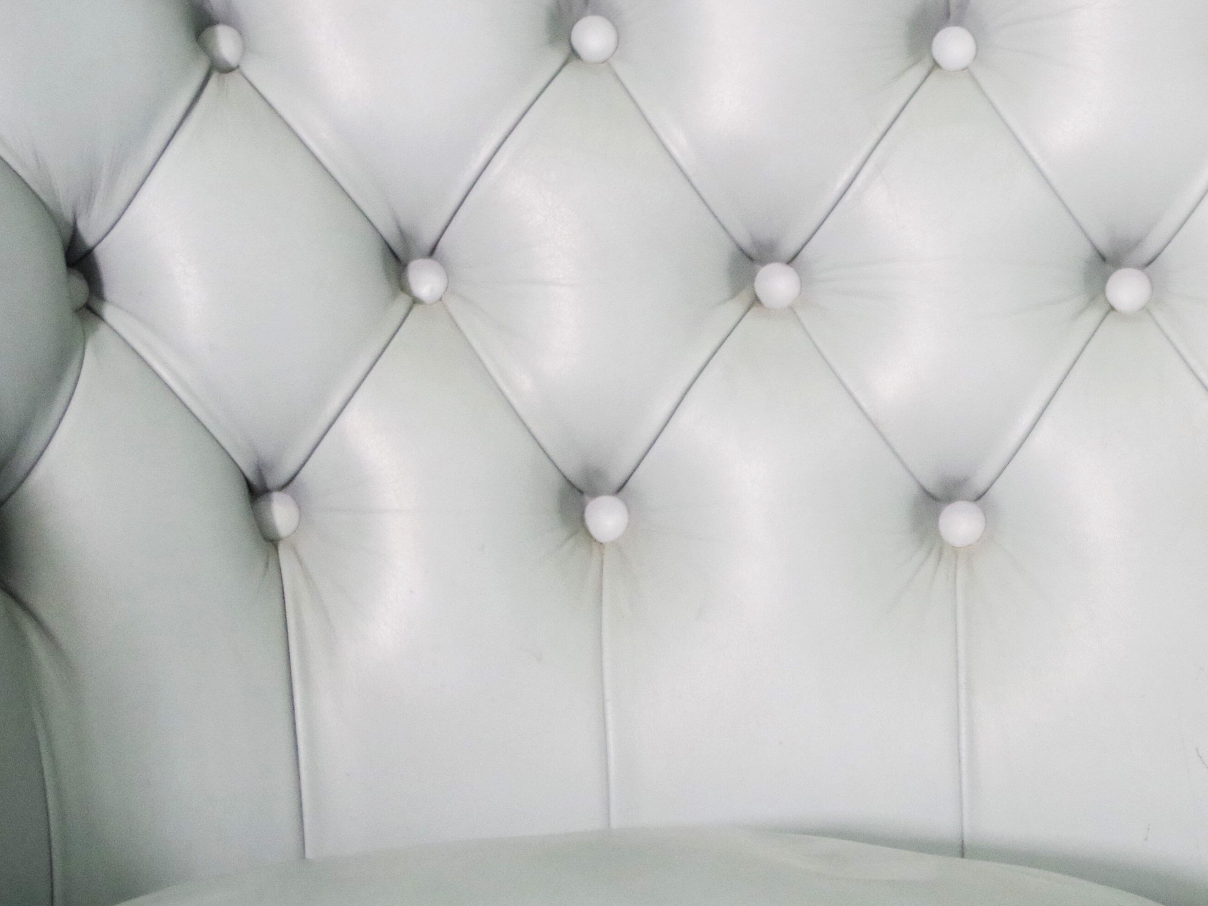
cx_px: 1365
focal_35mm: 114
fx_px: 3979
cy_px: 370
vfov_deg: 13.0
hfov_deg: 16.7
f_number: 4.5
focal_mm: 35
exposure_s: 1/50
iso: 1600
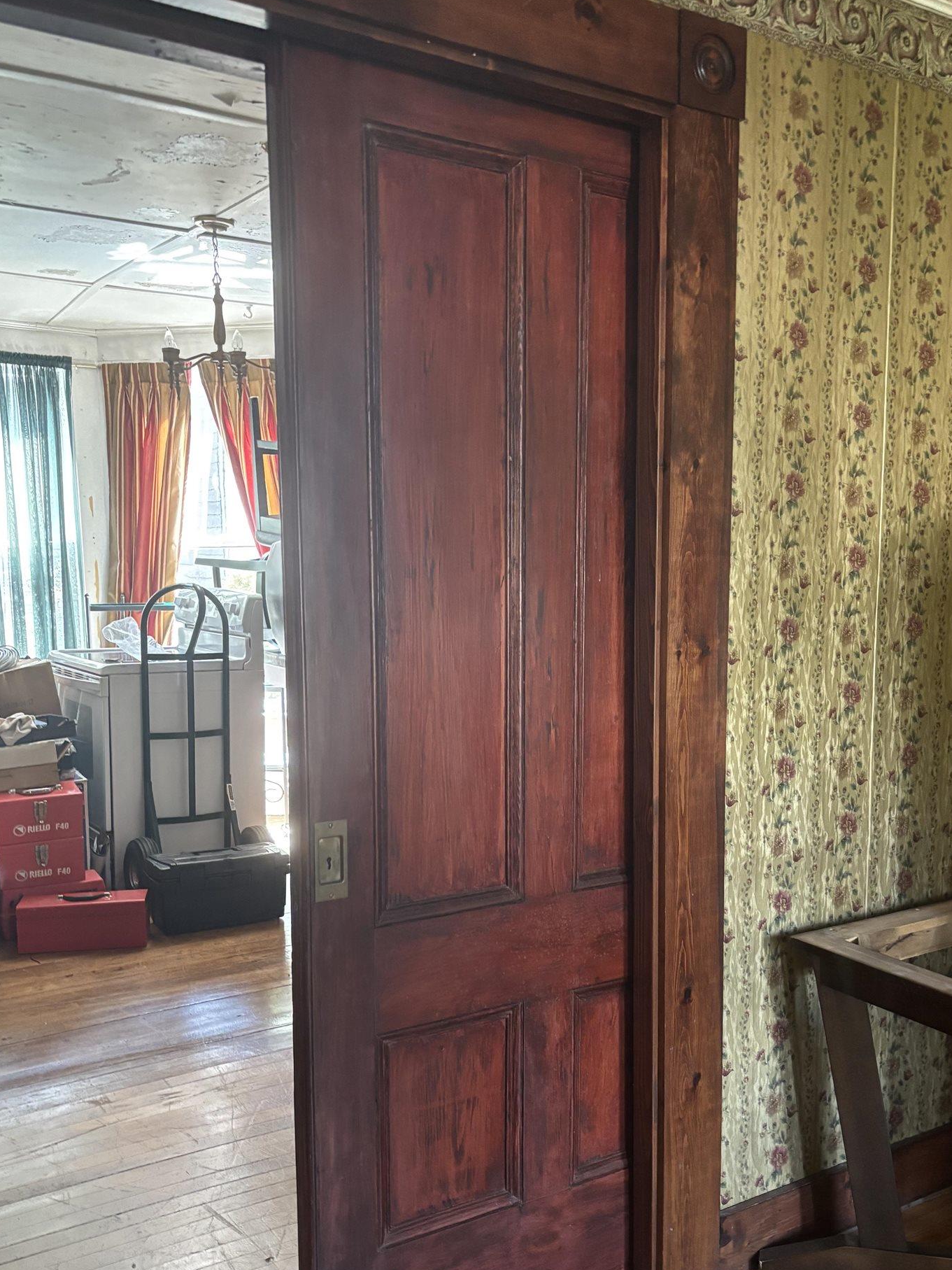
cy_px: 730
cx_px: 534
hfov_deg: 42.9
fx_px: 1210
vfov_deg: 55.1
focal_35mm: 33
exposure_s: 1/40
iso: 640
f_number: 1.6
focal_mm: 5.96
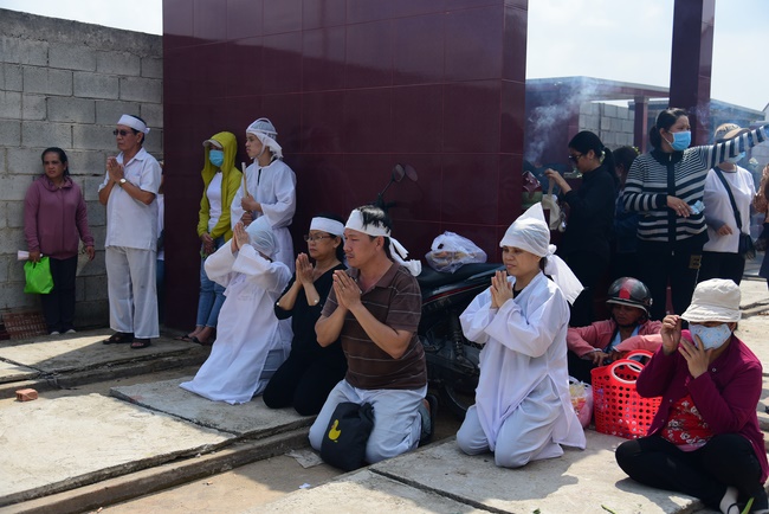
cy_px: 257
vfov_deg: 35.1
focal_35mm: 38
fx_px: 812
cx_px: 384
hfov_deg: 50.7
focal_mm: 38
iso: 320
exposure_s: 1/2500
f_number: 4
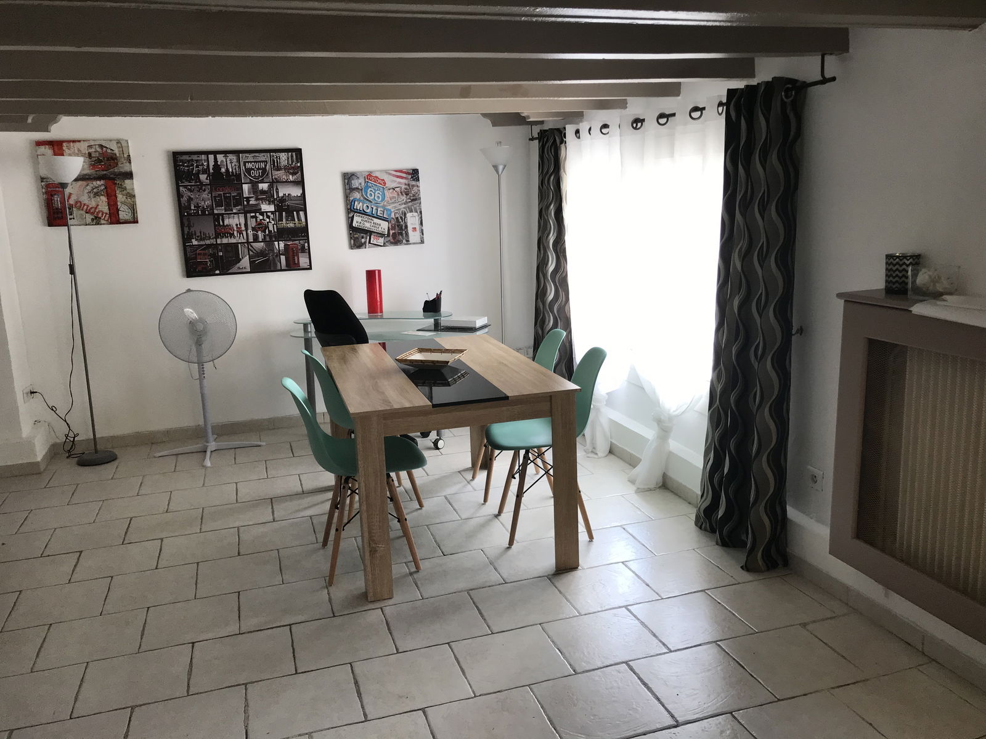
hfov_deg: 63.4
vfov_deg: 49.7
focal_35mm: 28
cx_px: 493
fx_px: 798
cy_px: 370
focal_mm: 3.99
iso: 40
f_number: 1.8
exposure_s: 1/100
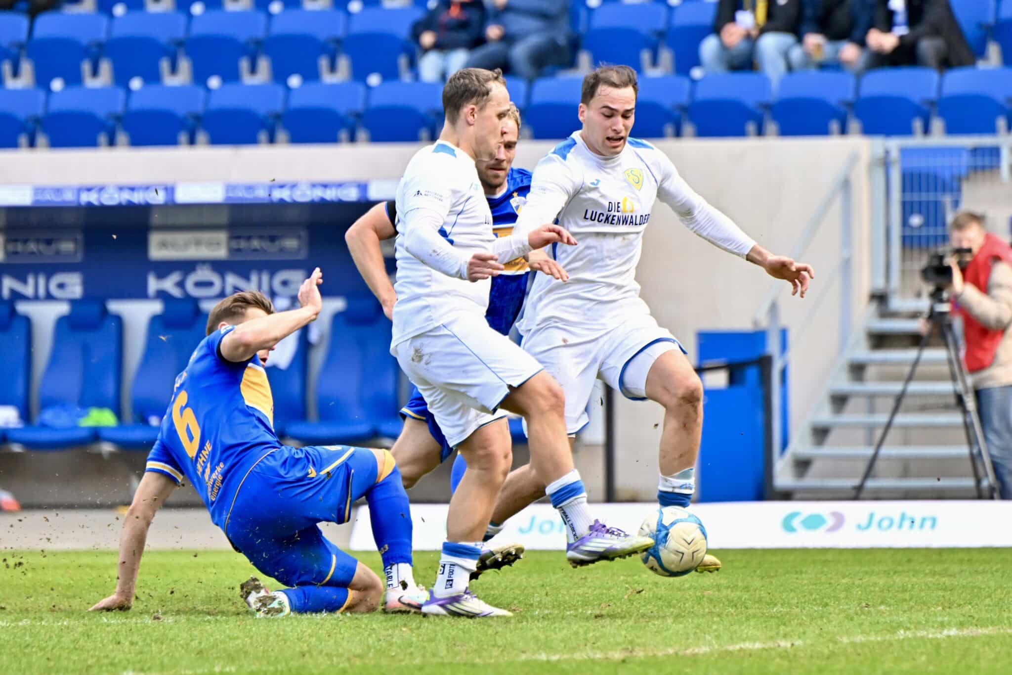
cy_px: 338
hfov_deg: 5.2
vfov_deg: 3.4
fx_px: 11243
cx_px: 506
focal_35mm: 400
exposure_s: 1/1600
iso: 2000
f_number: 5.6
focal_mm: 400
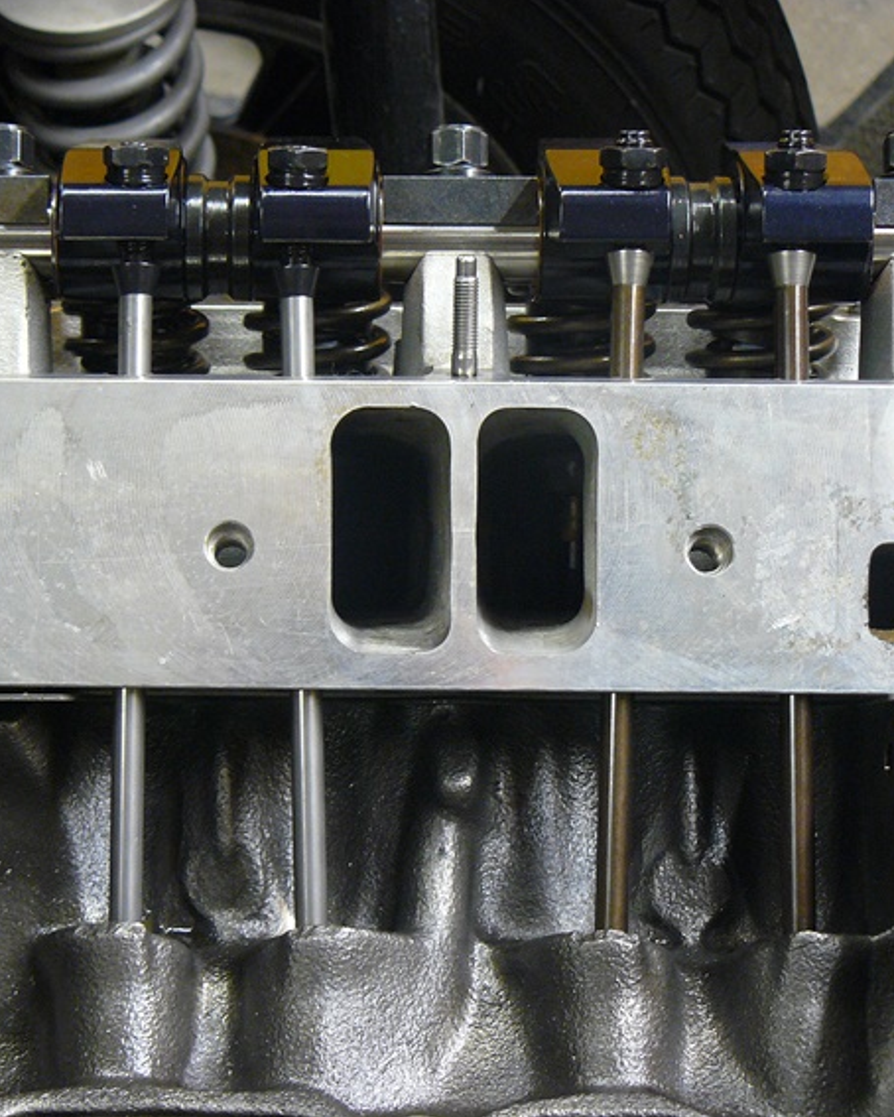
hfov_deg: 19.5
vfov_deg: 24.4
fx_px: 2578
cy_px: 556
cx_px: 228
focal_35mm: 78
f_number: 2.8
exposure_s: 1/5
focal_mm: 9.8
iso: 200
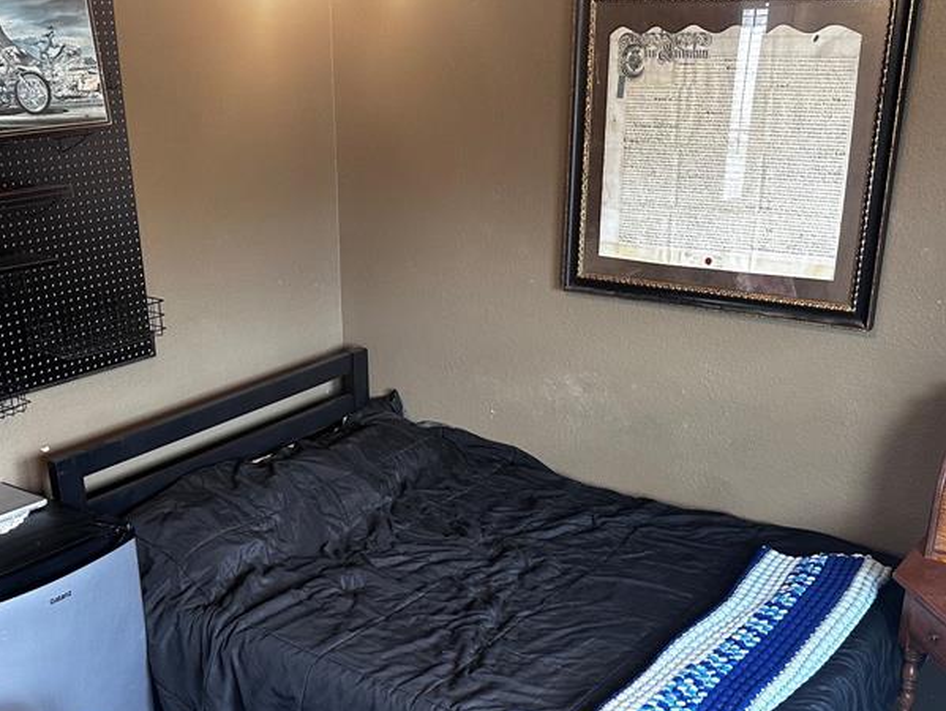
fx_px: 1121
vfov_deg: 34.8
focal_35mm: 41
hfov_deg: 45.7
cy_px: 476
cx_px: 417
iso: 250
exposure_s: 1/60
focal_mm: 6.86
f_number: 1.78
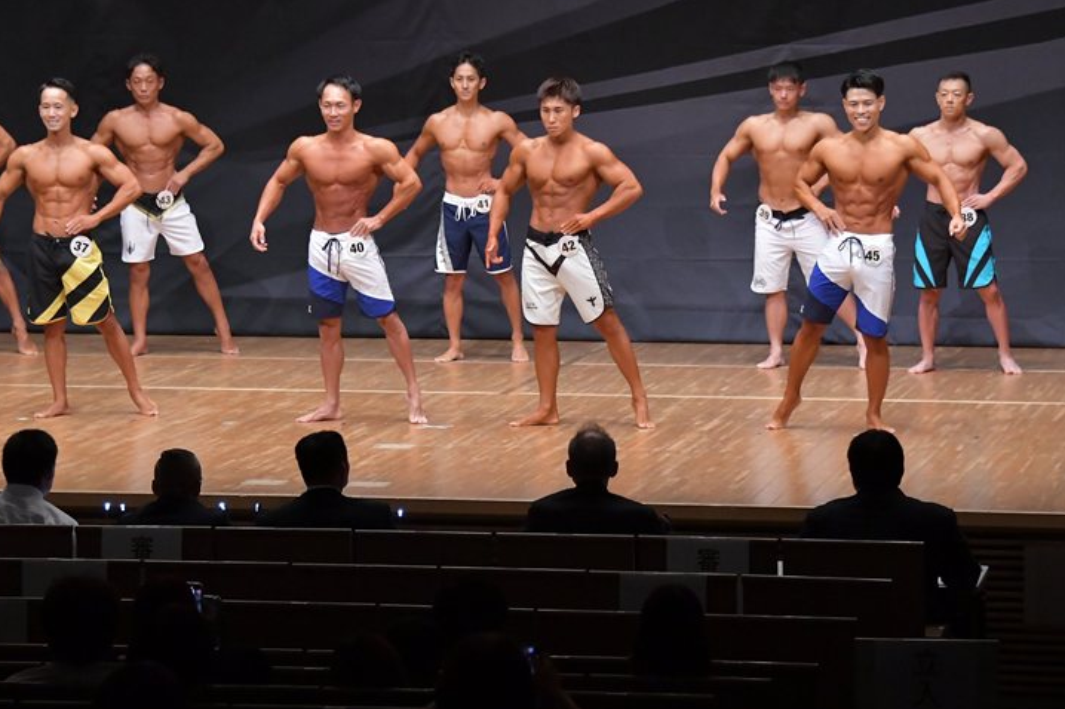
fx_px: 4790
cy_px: 331
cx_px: 535
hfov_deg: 12.7
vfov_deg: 8.5
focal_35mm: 162
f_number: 5.6
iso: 6400
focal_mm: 100
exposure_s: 1/400
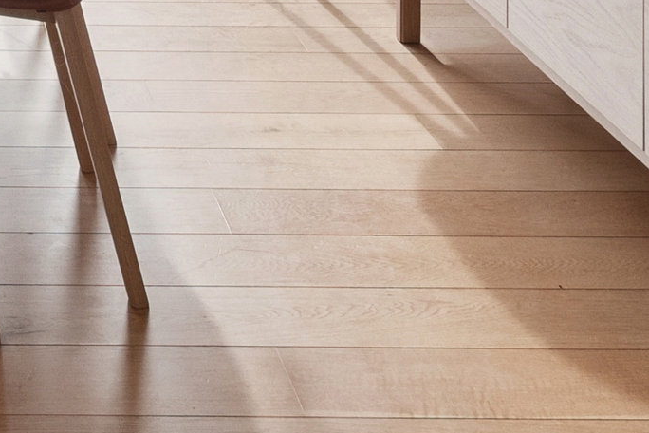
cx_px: -105
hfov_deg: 23.7
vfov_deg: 14.1
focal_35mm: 79
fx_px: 1424
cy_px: -472
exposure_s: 1/25
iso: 200
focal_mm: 12
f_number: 10
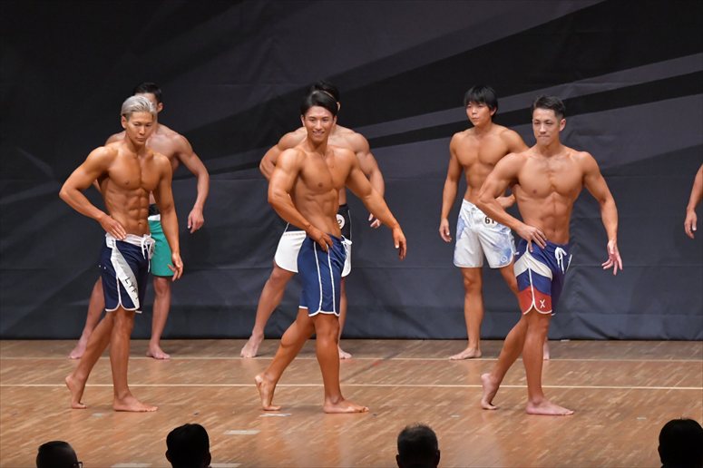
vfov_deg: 6.3
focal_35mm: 217
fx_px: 4236
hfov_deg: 9.5
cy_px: 234
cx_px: 352
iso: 6400
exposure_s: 1/400
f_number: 5.6
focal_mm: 145
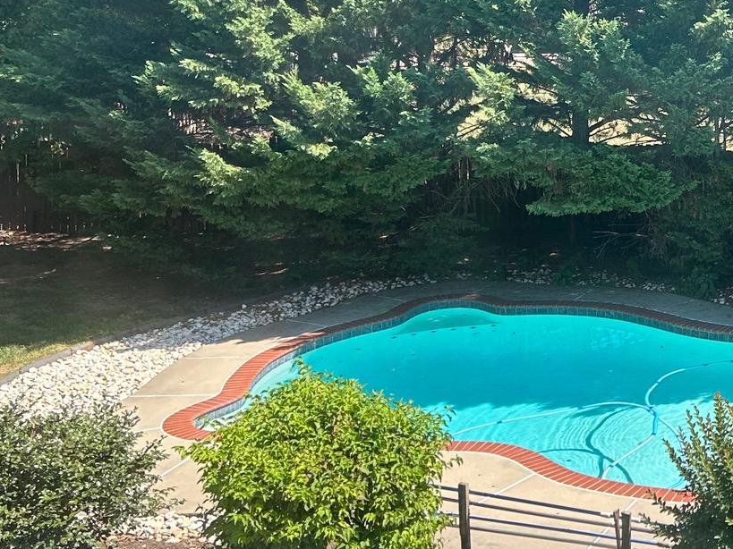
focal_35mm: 65
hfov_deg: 26.2
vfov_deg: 22.3
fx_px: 1376
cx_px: 901
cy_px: 103
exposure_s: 1/666
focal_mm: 5.7
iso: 50
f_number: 1.5
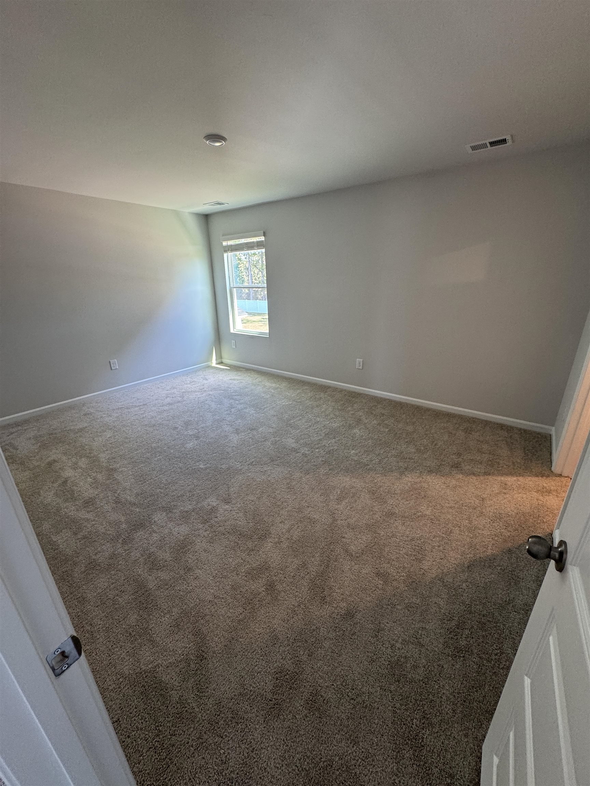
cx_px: 295
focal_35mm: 14
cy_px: 393
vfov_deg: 102.1
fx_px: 318
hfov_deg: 85.7
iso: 200
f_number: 2.2
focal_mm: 2.22
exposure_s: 1/60
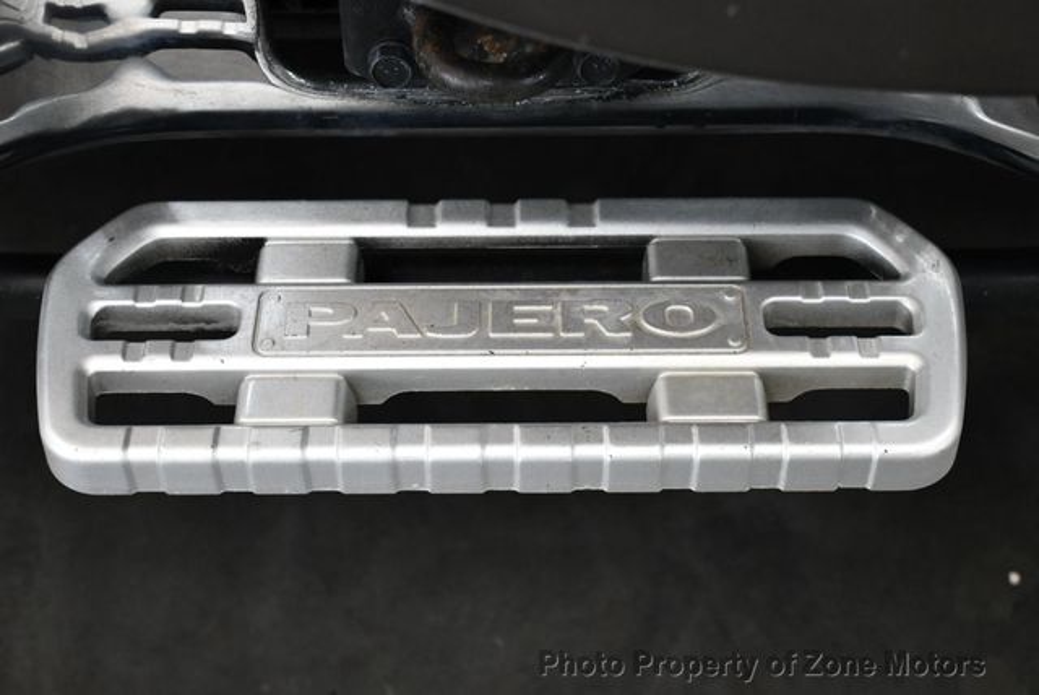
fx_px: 1733
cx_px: 520
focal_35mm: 60
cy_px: 348
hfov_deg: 33.4
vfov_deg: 22.7
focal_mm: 30
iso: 1800
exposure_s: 1/125
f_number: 4.2
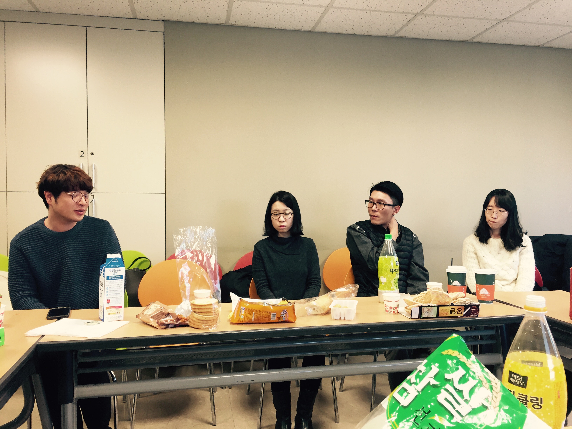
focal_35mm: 29
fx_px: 479
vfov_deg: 48.2
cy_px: 214
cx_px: 286
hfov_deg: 61.7
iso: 32
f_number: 2.2
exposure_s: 1/30
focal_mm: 4.15
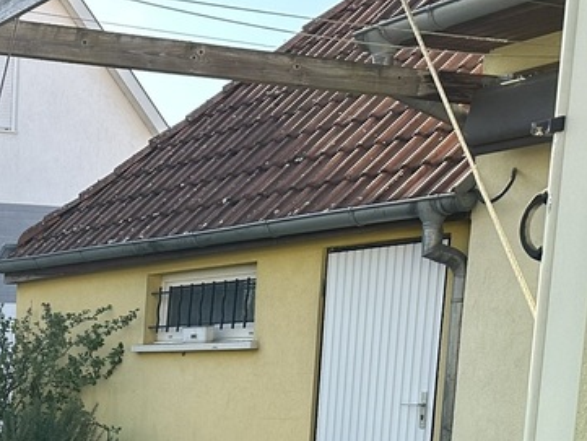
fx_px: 1153
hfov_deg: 24.6
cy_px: 558
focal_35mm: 68
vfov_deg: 20.0
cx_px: -192
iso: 80
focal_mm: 6.86
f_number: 1.78
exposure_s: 1/1433
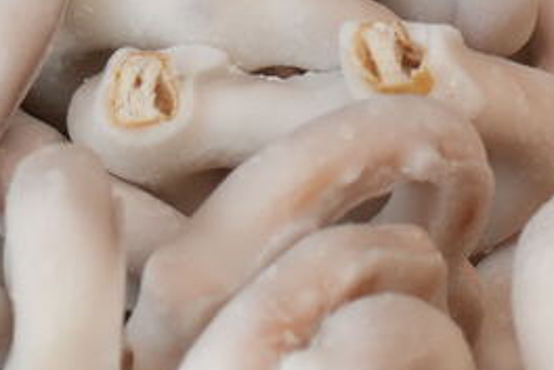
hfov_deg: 7.8
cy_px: 474
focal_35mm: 265
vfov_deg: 5.2
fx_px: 4078
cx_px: 311
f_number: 9
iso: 400
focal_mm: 35
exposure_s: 1/125
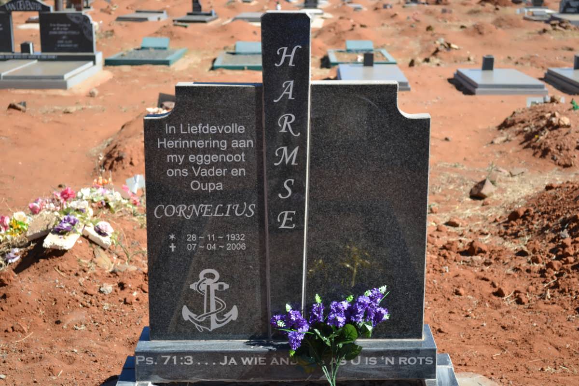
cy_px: 193
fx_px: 965
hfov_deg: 33.4
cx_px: 290
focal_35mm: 60
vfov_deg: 22.6
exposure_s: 1/125
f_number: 5.6
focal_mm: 40
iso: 140
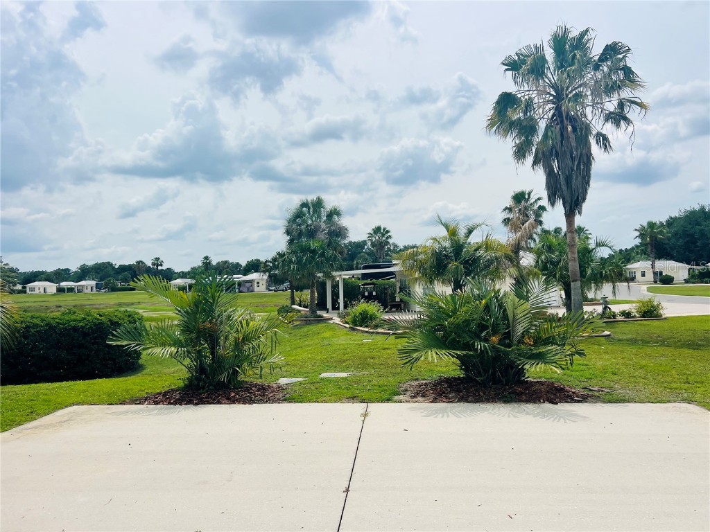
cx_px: 355
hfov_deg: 67.3
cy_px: 266
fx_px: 533
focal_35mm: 26
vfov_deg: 53.1
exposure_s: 1/10309
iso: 50
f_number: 1.5
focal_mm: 5.7
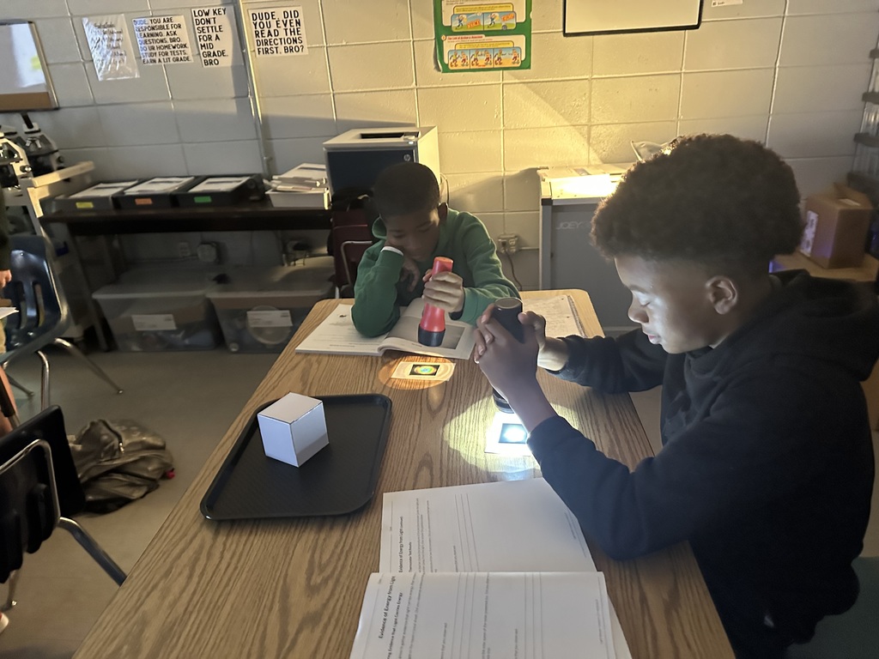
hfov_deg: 71.6
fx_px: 609
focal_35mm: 24
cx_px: 440
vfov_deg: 56.8
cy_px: 330
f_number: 1.78
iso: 1250
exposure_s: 1/30
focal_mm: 6.86
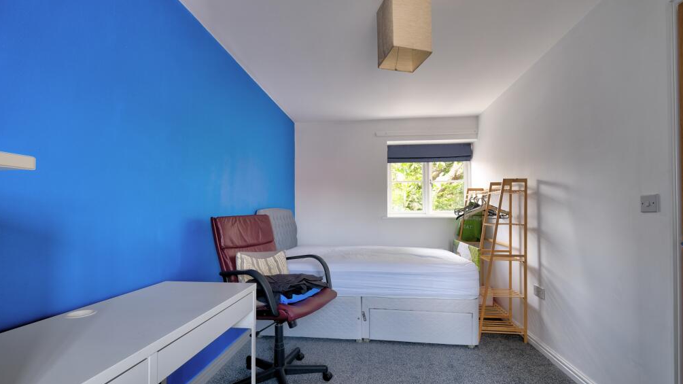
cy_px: 215
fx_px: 290
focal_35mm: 16
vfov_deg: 66.8
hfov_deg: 99.4
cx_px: 345
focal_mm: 10
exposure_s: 1/20
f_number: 4
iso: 160
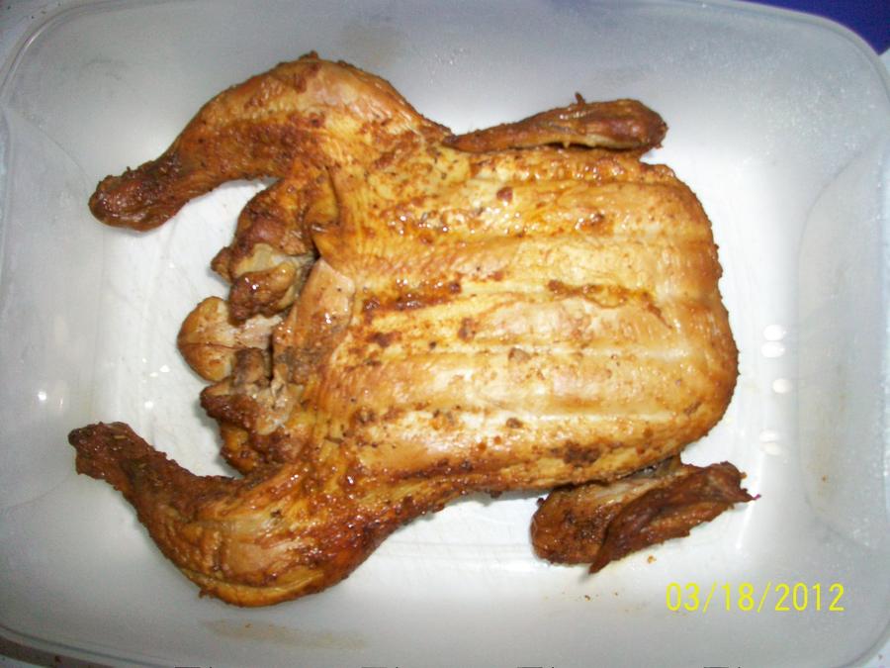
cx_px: 445
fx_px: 823
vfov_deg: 44.2
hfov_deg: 56.8
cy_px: 334
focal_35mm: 32
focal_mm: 5.7
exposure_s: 1/60
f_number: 2.8
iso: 120
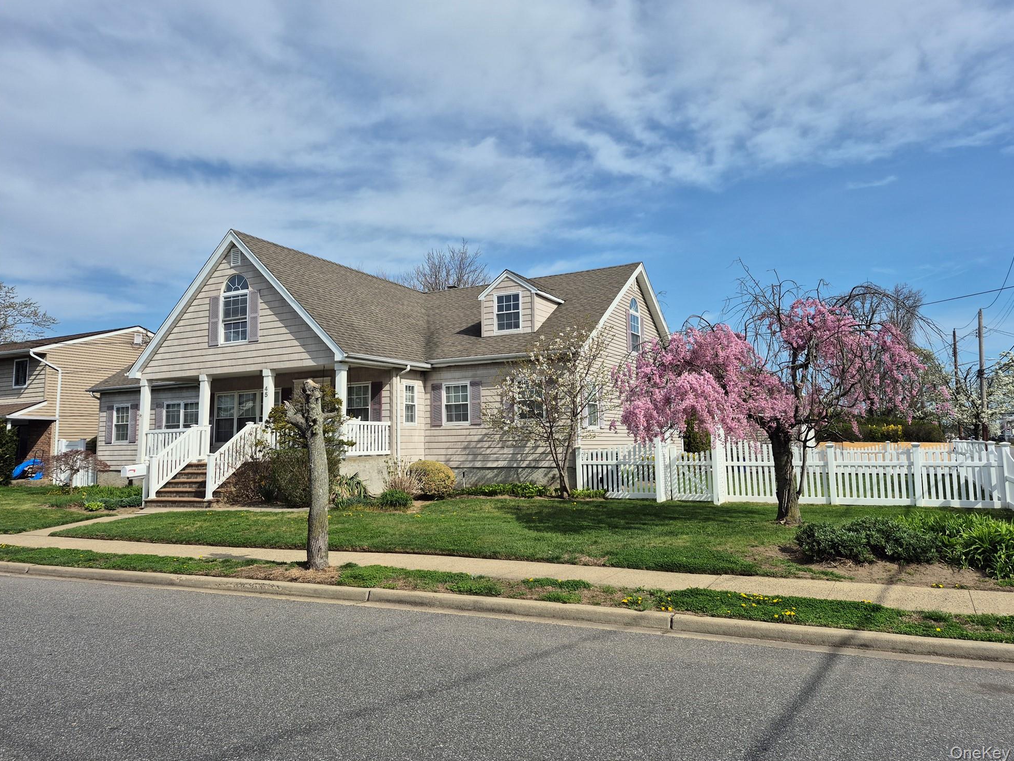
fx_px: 703
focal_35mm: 24
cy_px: 368
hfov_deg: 71.6
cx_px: 526
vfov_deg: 56.8
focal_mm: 5.4
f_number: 1.8
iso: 25
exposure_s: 1/2744
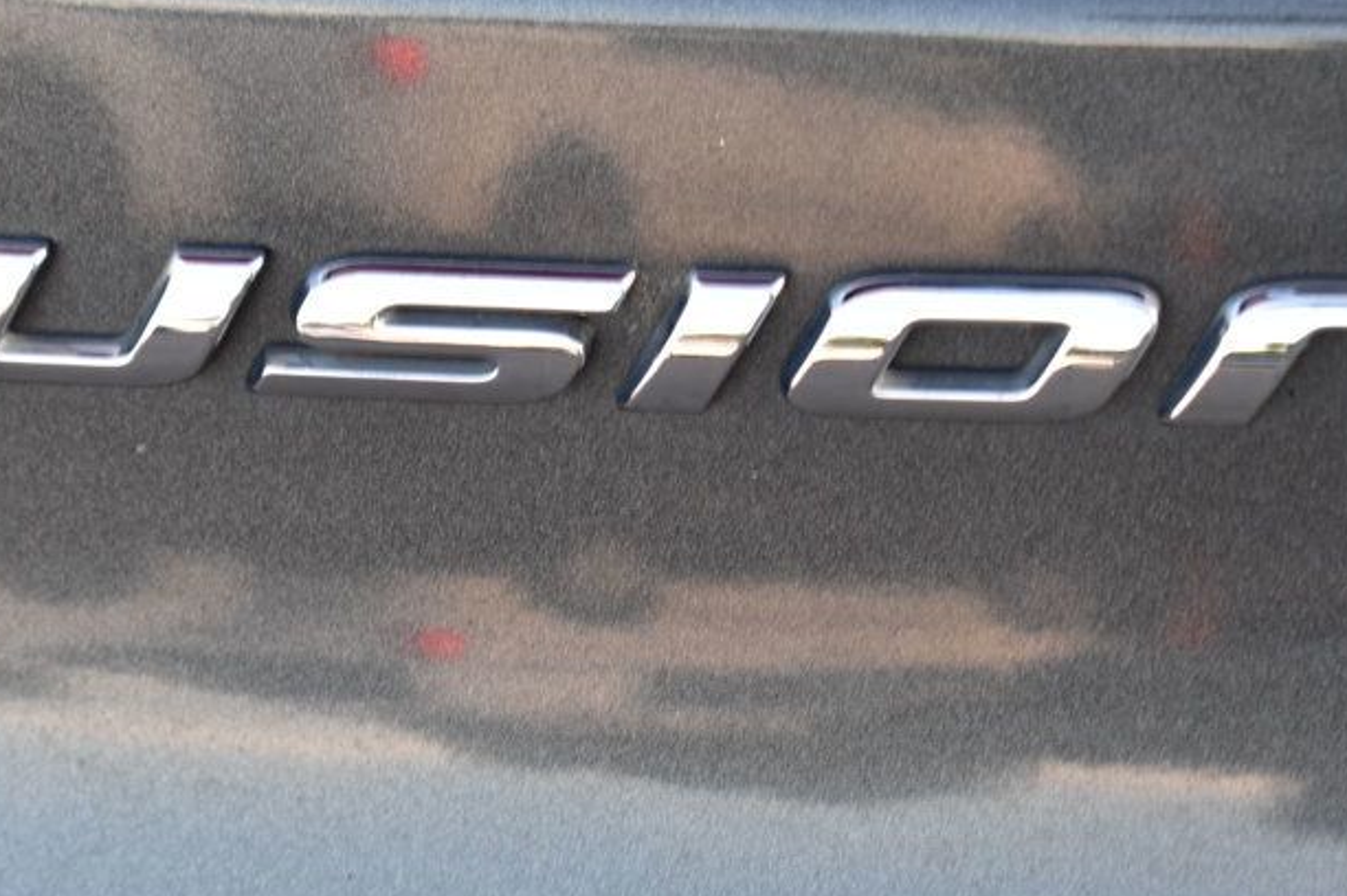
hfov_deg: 14.9
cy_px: 564
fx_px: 5154
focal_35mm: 138
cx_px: 604
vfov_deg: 9.9
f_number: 7.1
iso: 400
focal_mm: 55
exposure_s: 1/40
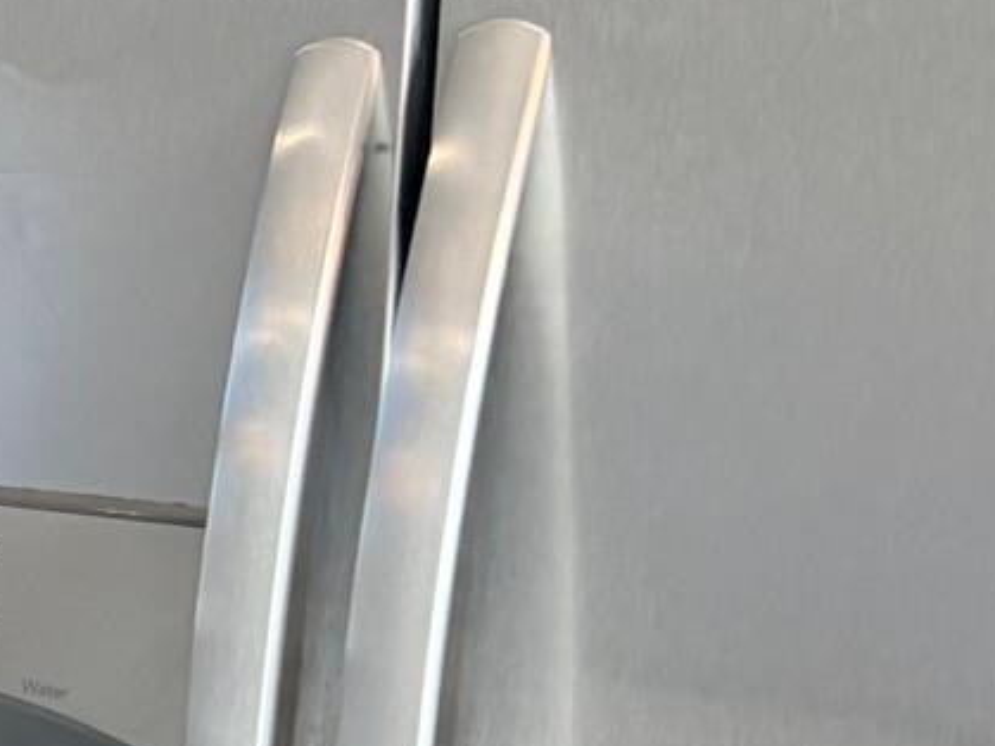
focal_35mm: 127
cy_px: 478
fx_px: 3649
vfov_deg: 11.7
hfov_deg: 12.2
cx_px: -1422
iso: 160
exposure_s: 1/120
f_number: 1.6
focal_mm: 5.96
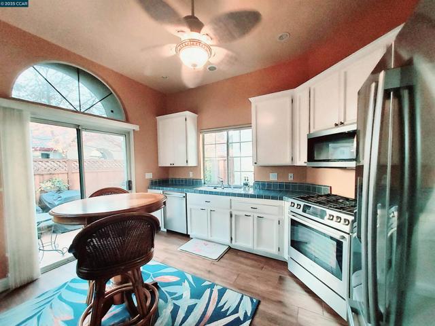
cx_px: 218
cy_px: 163
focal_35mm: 13
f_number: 2.2
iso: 125
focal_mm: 1.42
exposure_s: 1/60.2
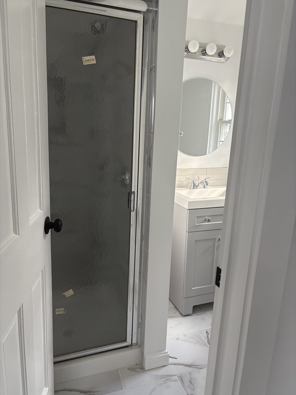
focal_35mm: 26
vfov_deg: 67.3
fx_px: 296
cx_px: 148
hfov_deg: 53.1
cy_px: 198
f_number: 1.6
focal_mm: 5.96
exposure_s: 1/69
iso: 125
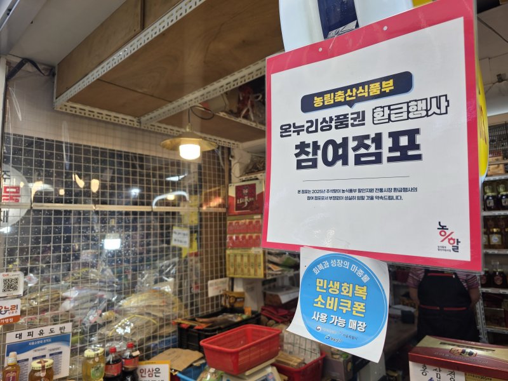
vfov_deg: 58.9
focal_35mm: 23
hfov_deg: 73.9
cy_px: 190
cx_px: 254
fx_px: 338
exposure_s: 1/120
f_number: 1.7
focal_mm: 6.3
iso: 25
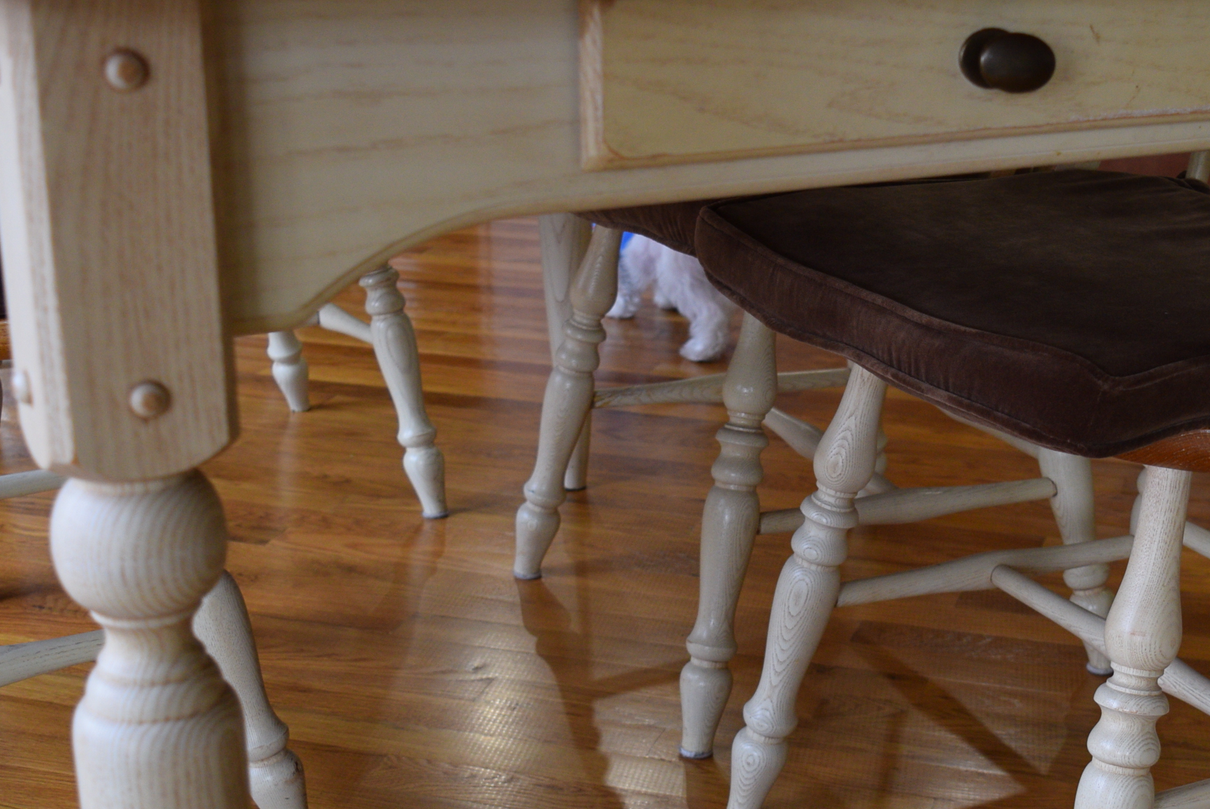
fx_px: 1917
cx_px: 836
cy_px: 504
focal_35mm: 57
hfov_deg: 34.6
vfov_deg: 23.8
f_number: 4
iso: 560
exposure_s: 1/60
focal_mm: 22
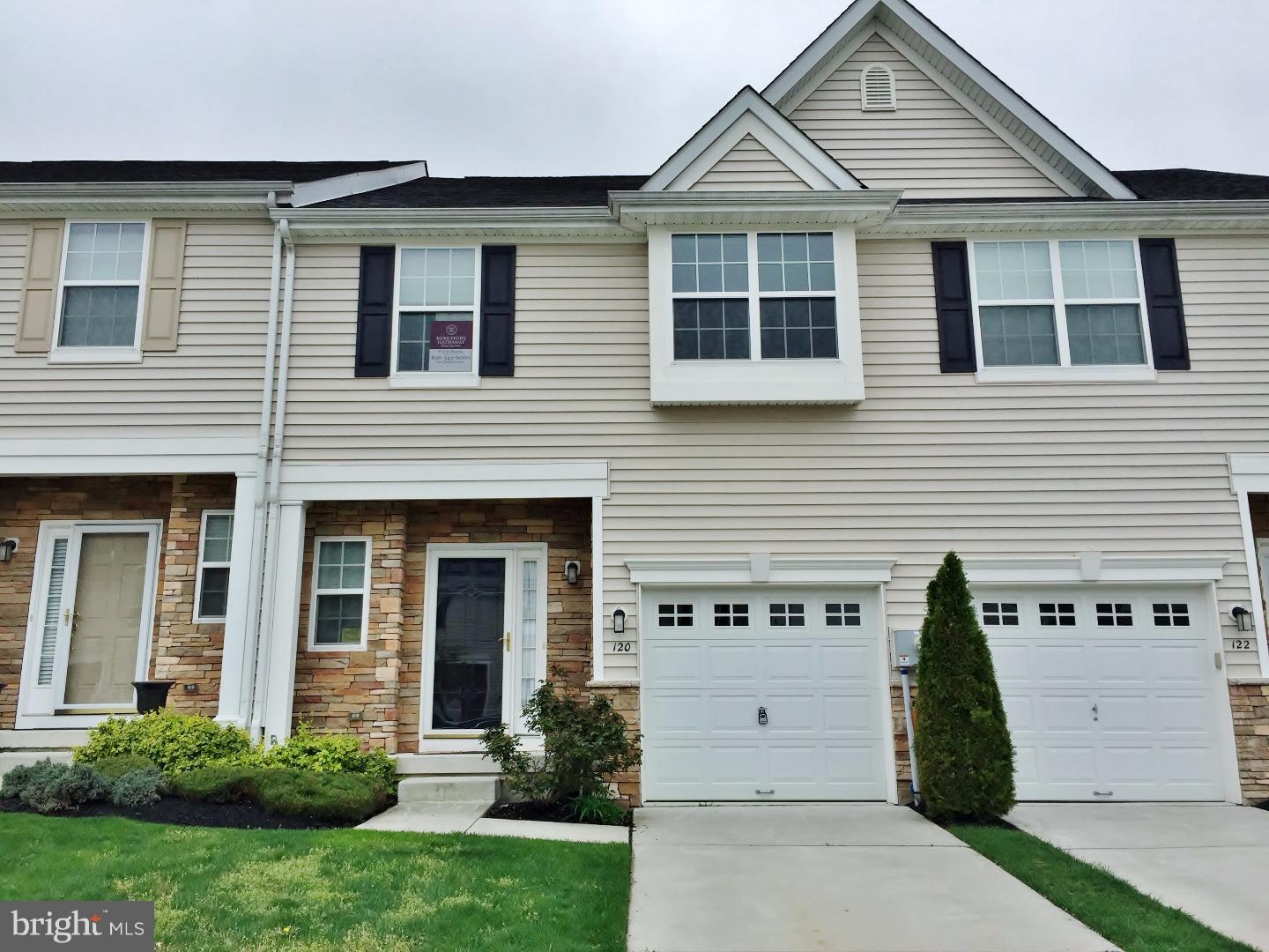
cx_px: 634
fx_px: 1063
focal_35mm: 29
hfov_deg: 61.7
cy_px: 476
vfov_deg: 48.2
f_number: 2.2
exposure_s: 1/1799
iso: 32
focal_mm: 4.15
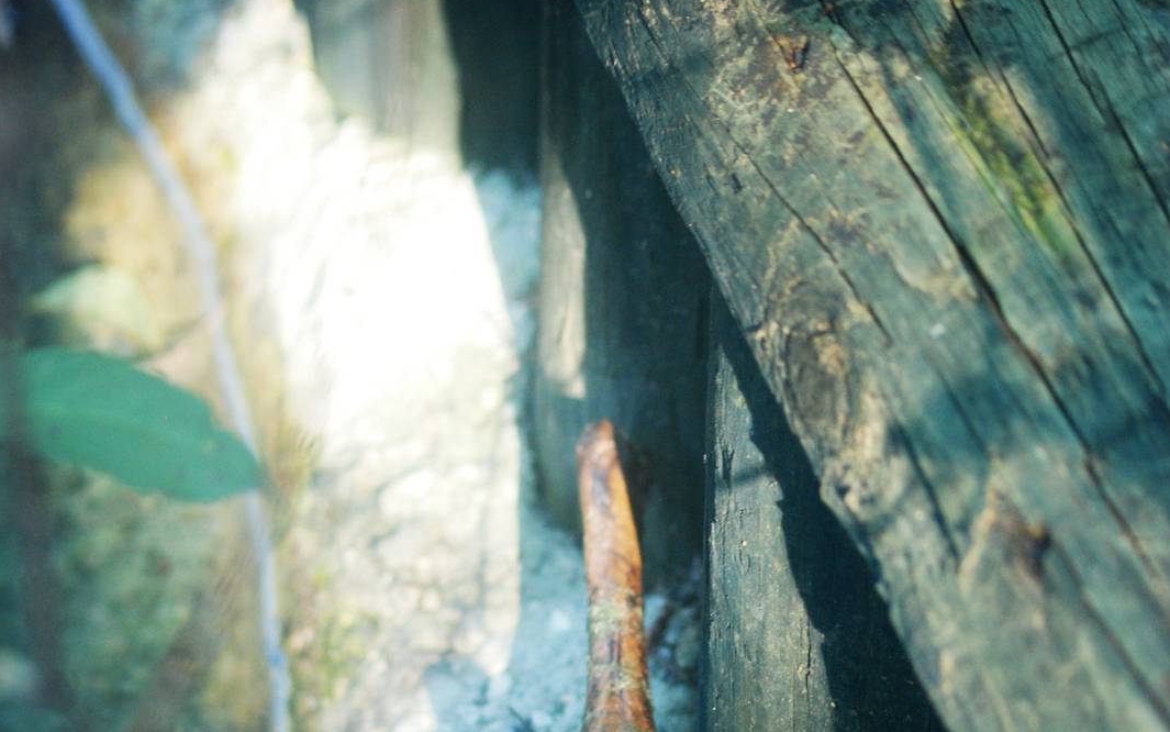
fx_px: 5135
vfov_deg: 8.1
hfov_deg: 13.0
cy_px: 803
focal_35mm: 161
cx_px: 587
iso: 400
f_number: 4
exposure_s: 1/60
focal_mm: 70
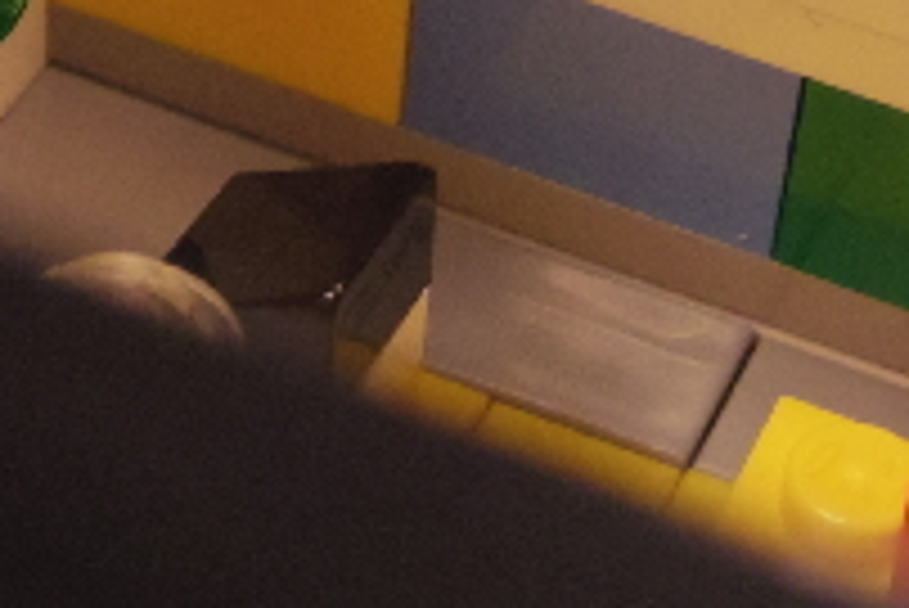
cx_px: 544
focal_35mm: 139
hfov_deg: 14.7
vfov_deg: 9.7
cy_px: -248
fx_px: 3512
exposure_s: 1/60
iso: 1000
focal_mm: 8.1
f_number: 4.5
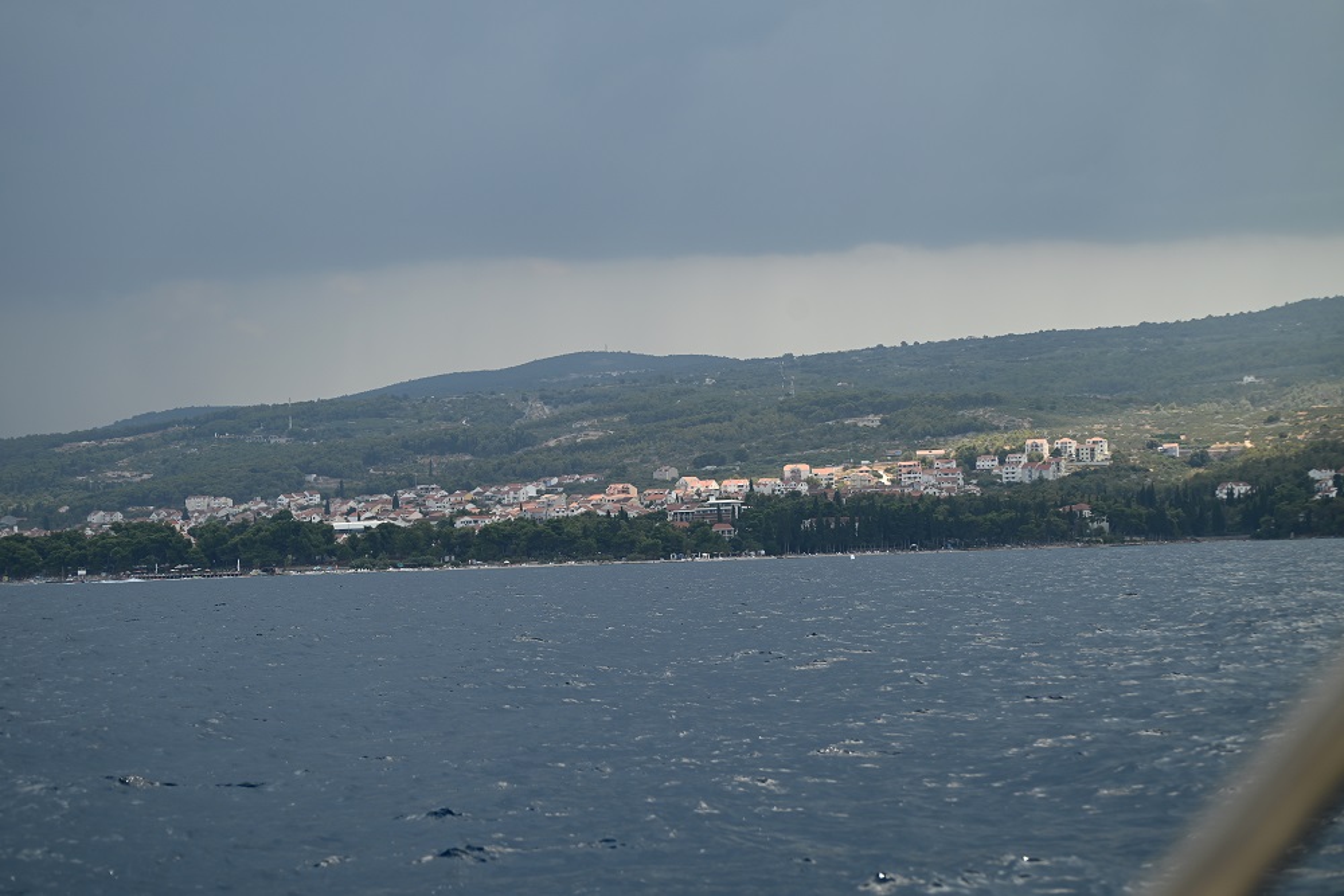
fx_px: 3174
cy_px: 448
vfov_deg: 16.1
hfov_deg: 23.9
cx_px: 672
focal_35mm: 85
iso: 100
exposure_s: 1/500
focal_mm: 85
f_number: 4.5
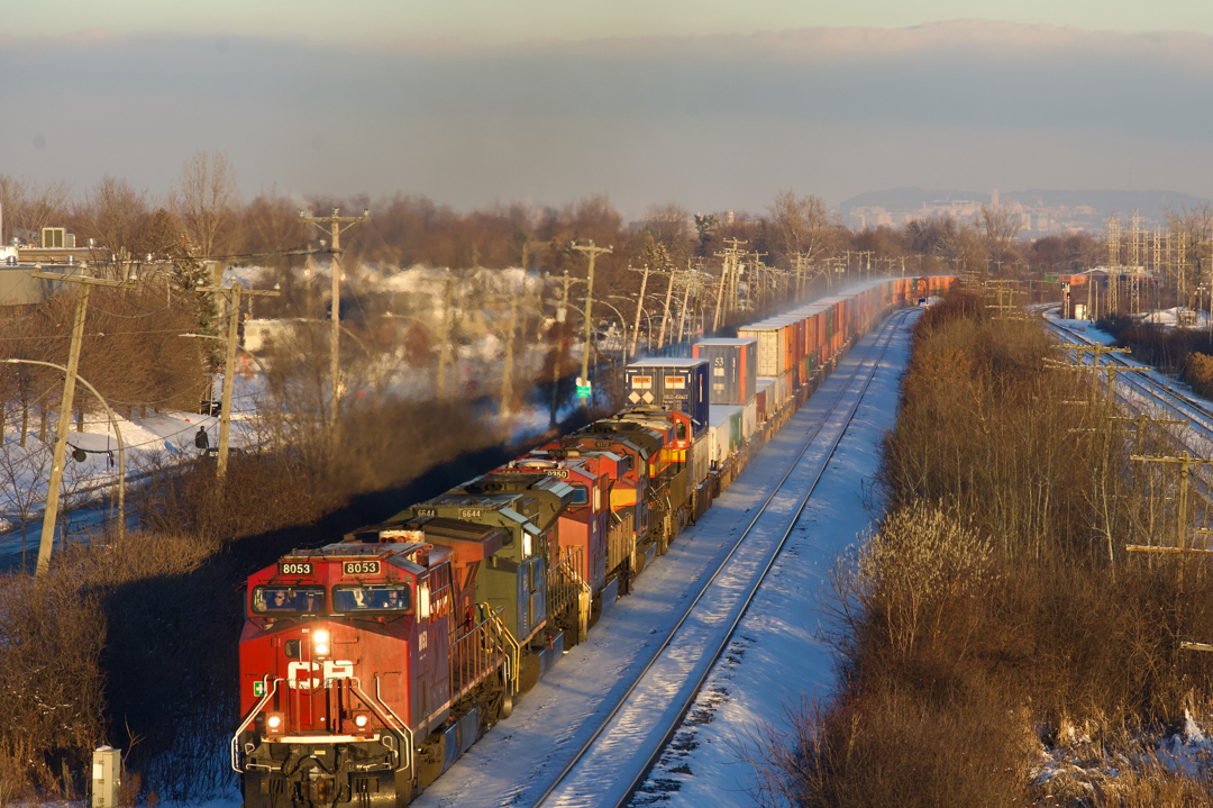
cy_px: 456
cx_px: 711
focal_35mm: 160
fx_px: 5388
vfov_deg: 8.6
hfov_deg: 12.8
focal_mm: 135
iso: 500
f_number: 8
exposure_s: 1/800
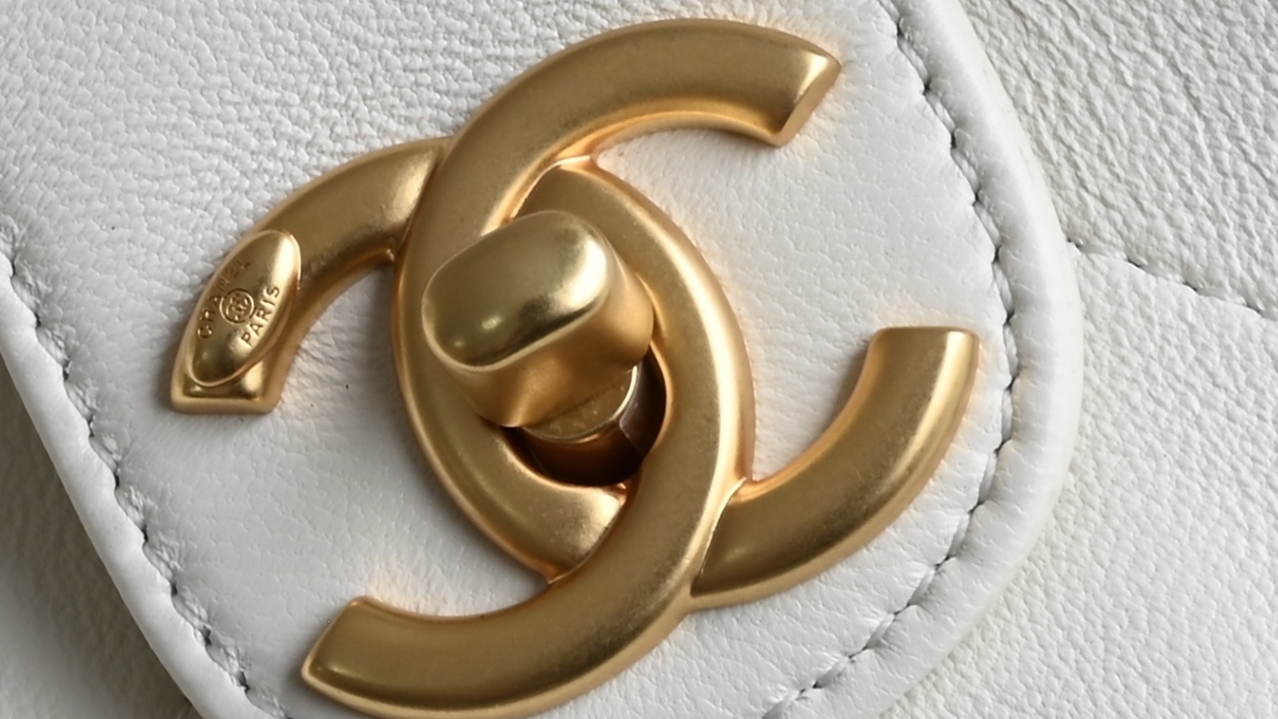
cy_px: 397
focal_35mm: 66
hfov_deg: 31.8
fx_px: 2237
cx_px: 553
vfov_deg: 18.3
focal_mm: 55
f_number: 22
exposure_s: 1/13
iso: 160
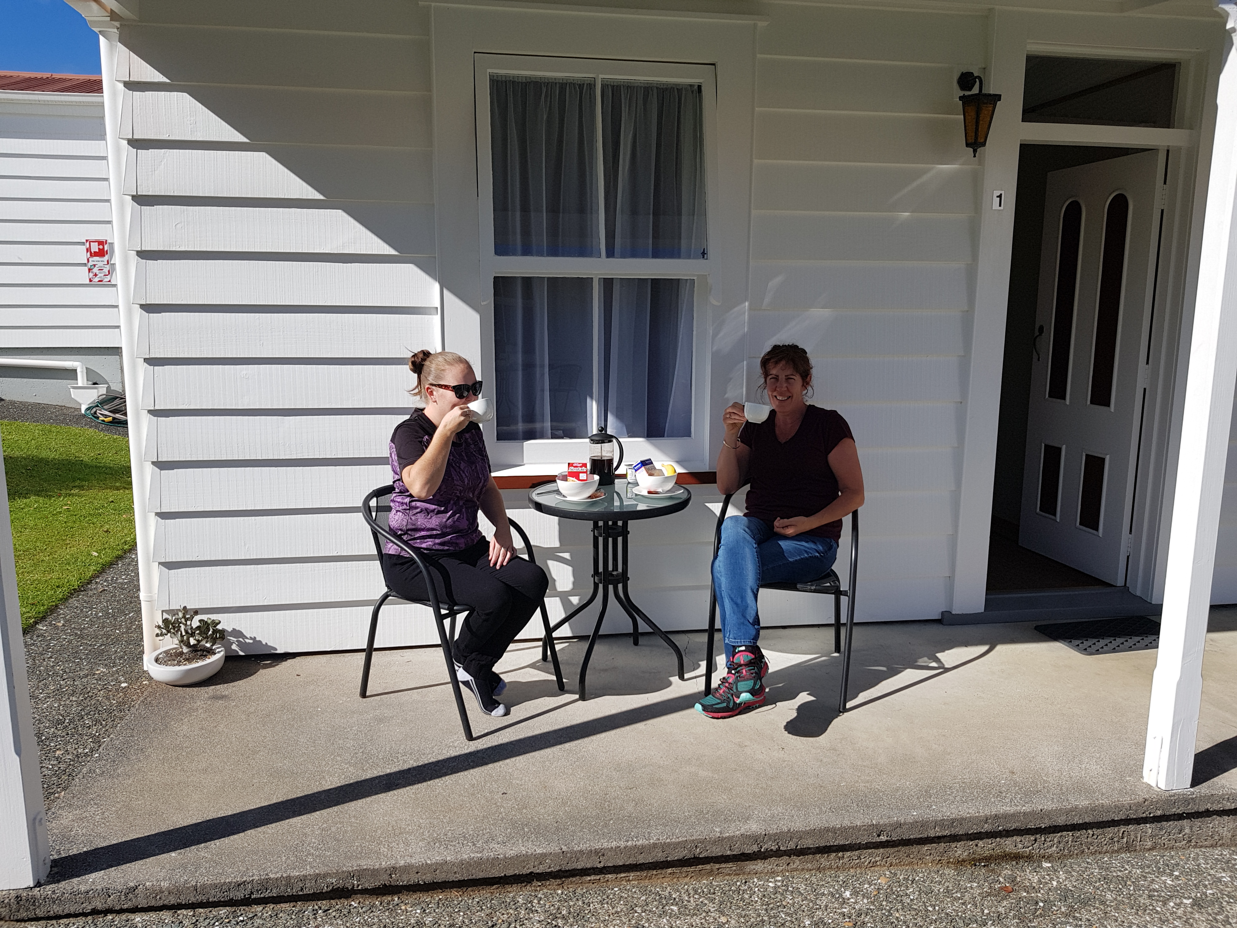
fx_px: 929
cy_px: 464
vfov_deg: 53.1
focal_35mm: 26
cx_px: 618
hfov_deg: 67.3
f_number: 1.7
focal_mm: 4.2
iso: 40
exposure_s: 1/2736
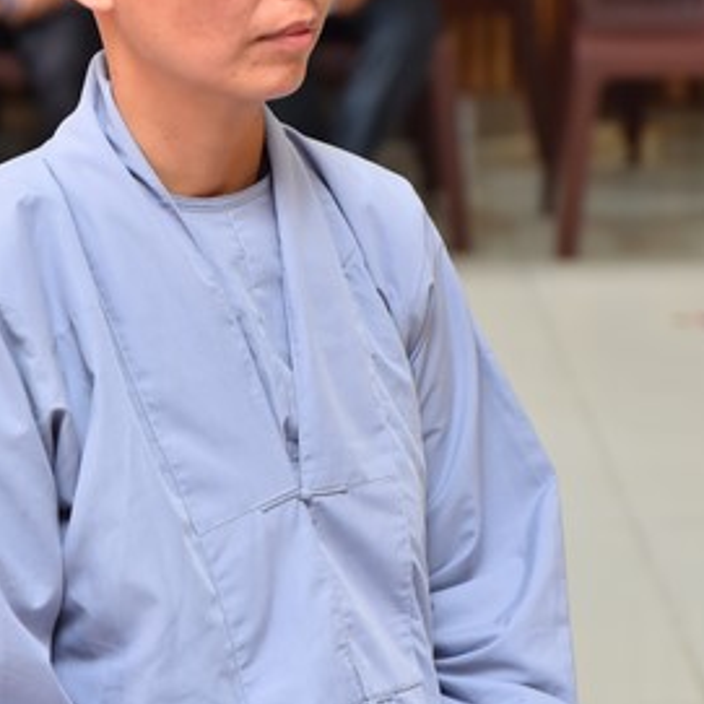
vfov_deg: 12.2
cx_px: 330
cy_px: 364
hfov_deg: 12.2
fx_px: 3290
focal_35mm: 143
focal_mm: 70
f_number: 3.5
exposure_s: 1/100
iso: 640
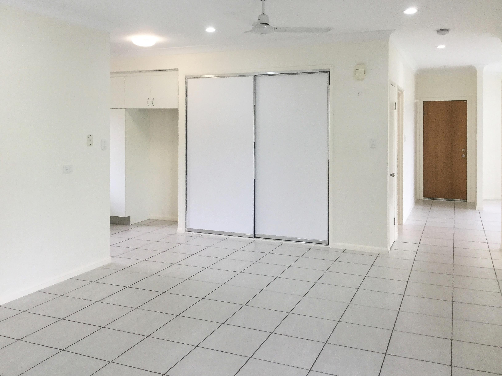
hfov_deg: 58.4
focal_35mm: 31
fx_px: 450
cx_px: 251
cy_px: 188
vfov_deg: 45.4
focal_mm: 3.3
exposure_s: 1/33
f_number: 2.4
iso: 50
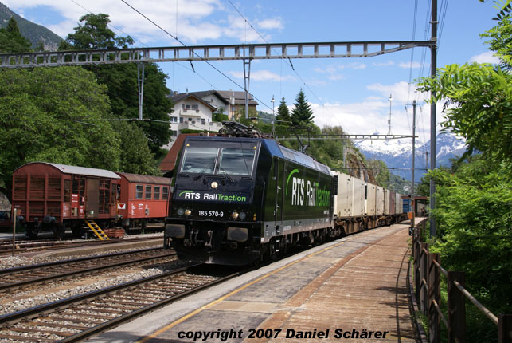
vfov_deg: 29.9
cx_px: 256
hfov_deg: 43.6
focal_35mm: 45
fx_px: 641
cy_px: 172
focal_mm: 30
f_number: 5.6
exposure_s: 1/500
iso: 100
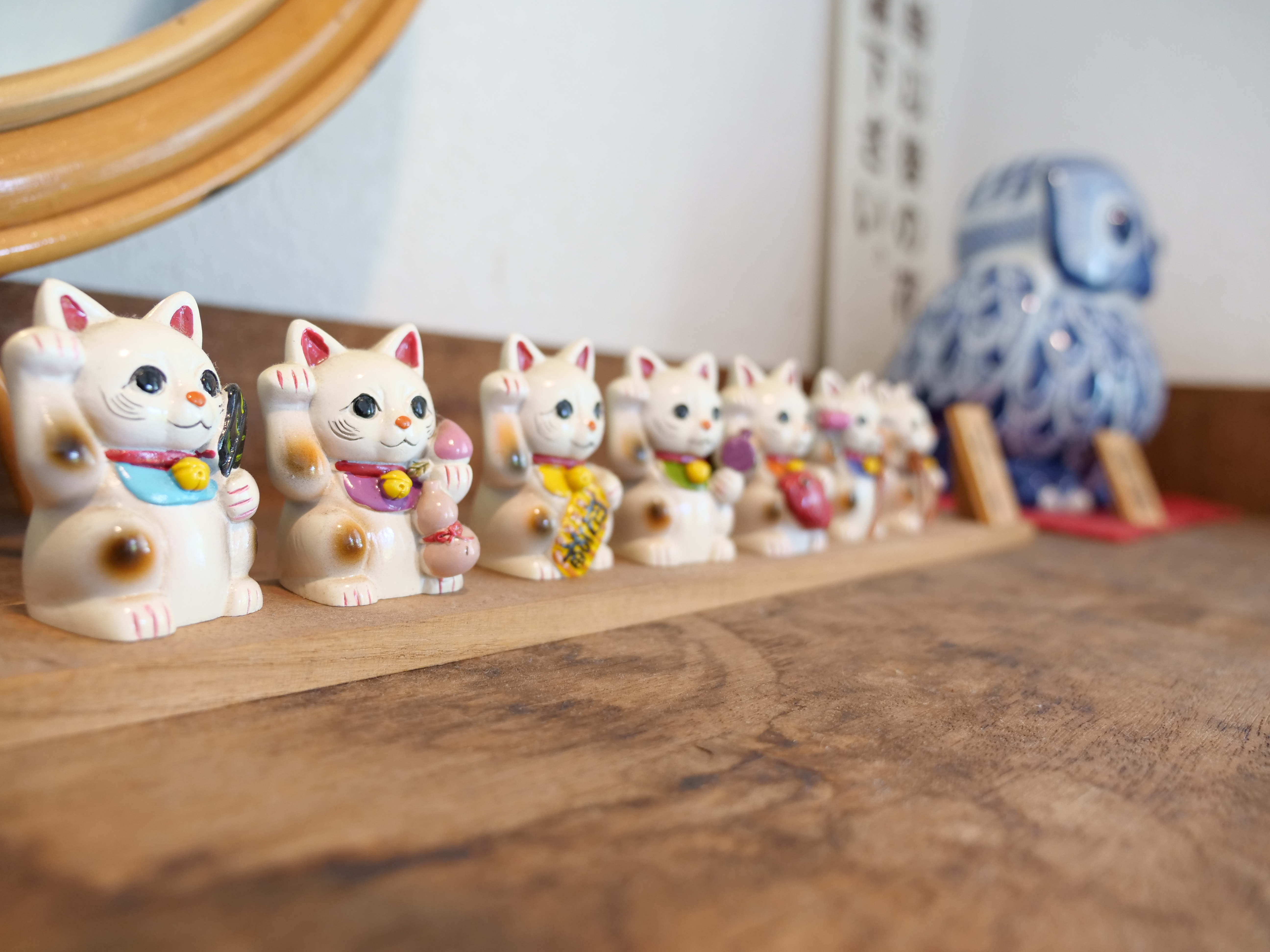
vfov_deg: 56.8
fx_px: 881
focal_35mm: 24
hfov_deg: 71.6
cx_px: 635
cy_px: 476
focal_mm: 12
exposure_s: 1/60
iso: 500
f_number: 2.8
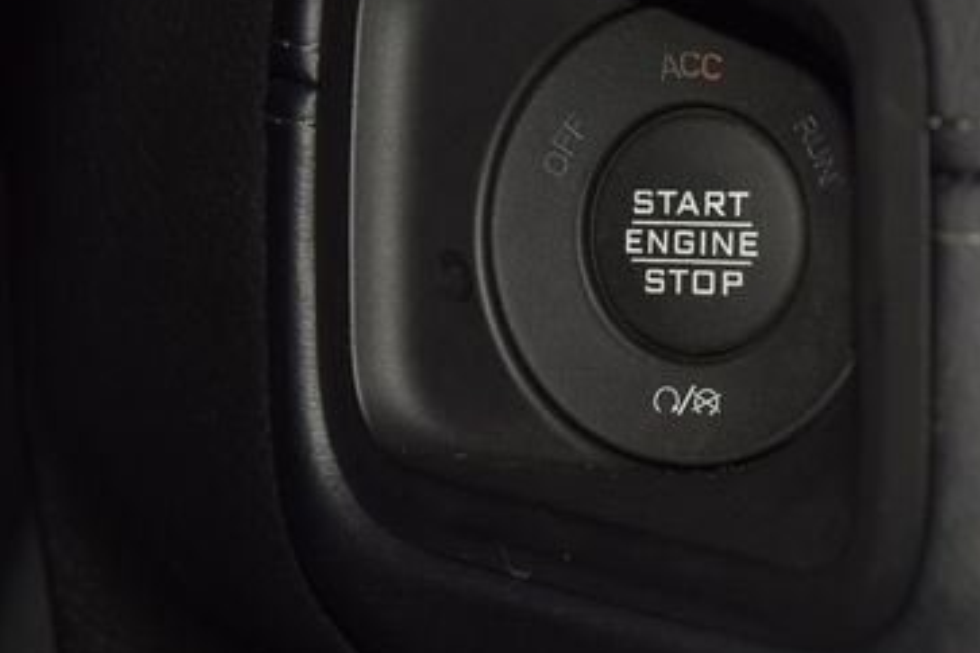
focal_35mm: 185
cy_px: 231
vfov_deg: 7.4
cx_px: 726
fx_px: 5036
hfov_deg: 11.1
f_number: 8
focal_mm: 70
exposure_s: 1/125
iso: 100
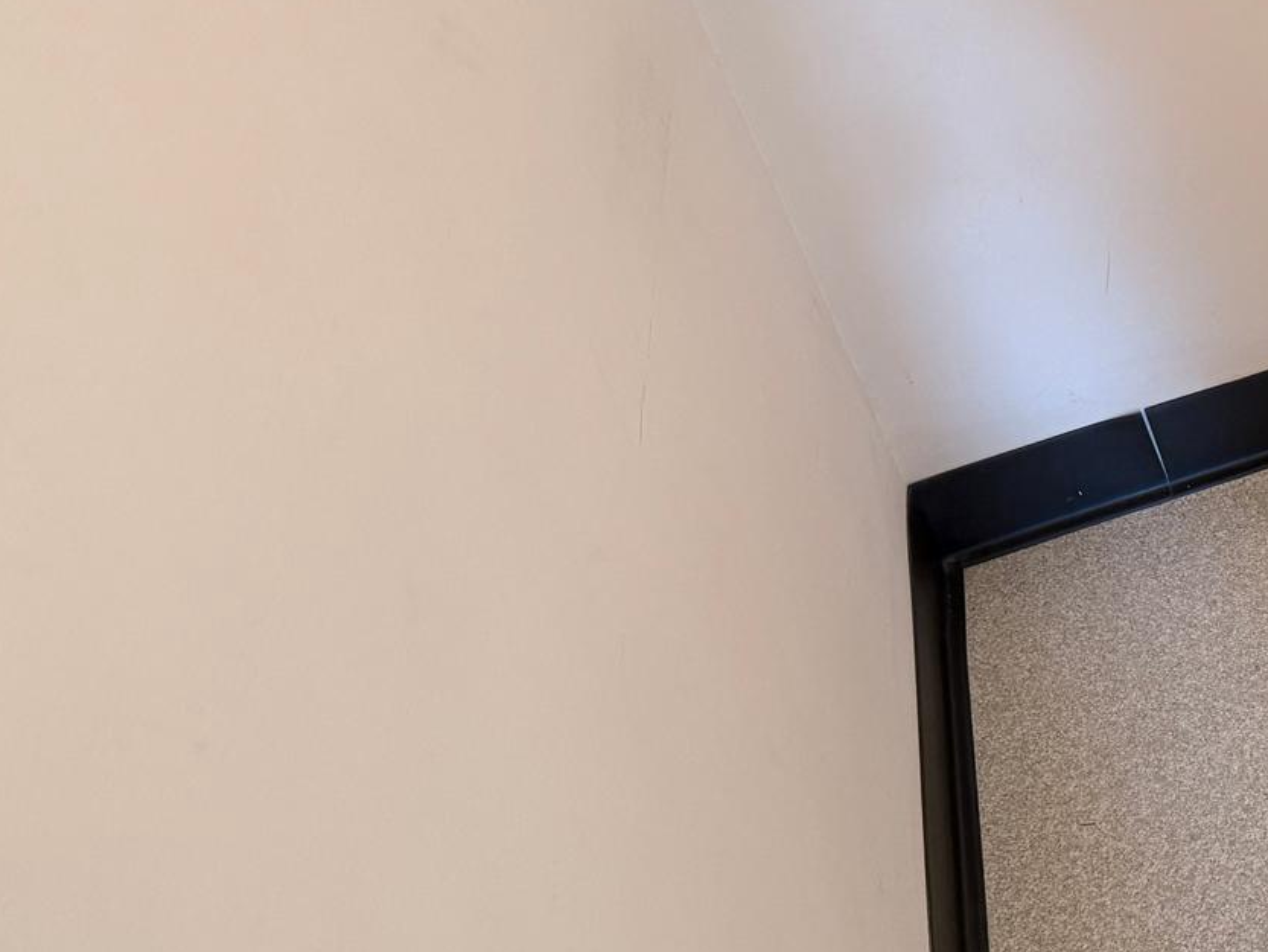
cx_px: 1527
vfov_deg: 24.6
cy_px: 251
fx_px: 2162
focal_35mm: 59
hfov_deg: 28.4
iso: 250
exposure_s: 1/60
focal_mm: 6.76
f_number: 1.78
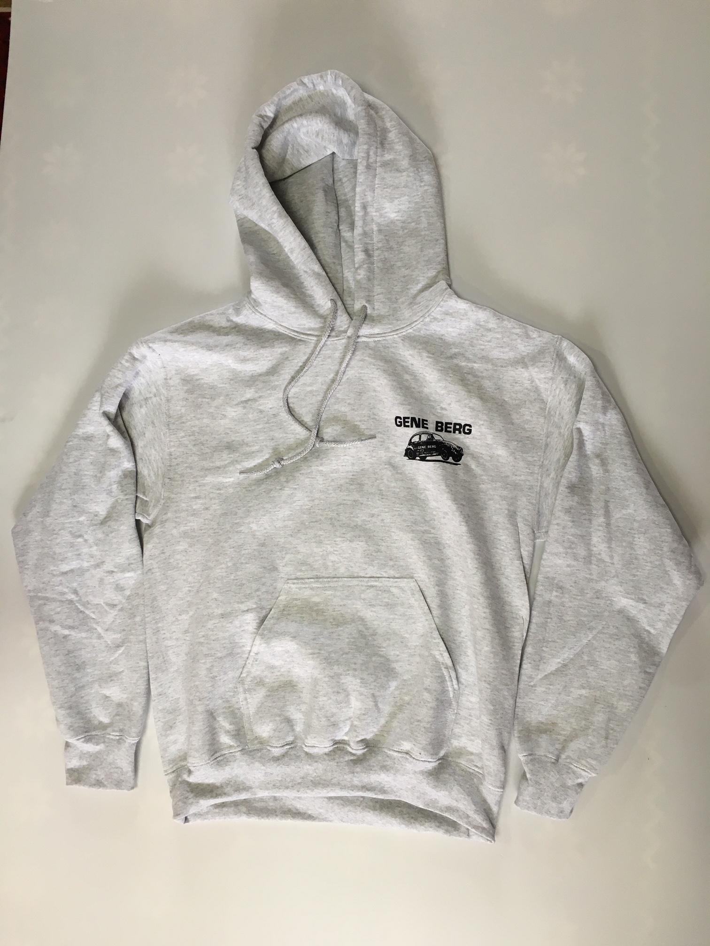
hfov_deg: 48.2
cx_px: 355
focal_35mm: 29
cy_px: 473
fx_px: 793
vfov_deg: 61.7
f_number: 2.2
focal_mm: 4.2
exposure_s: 1/30
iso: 50
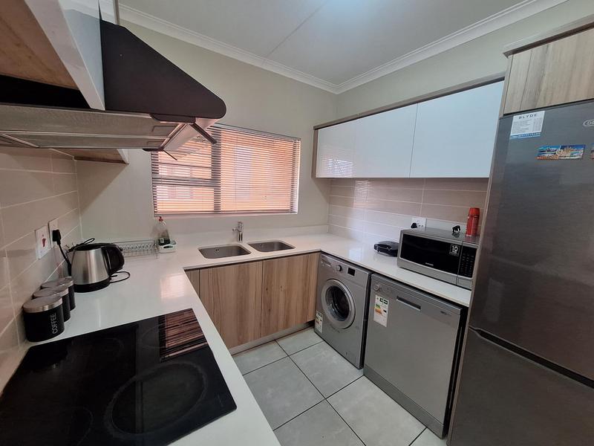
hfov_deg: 106.2
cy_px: 223
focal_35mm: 13
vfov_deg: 89.9
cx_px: 297
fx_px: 223
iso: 160
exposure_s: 1/33
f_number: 2.2
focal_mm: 1.74
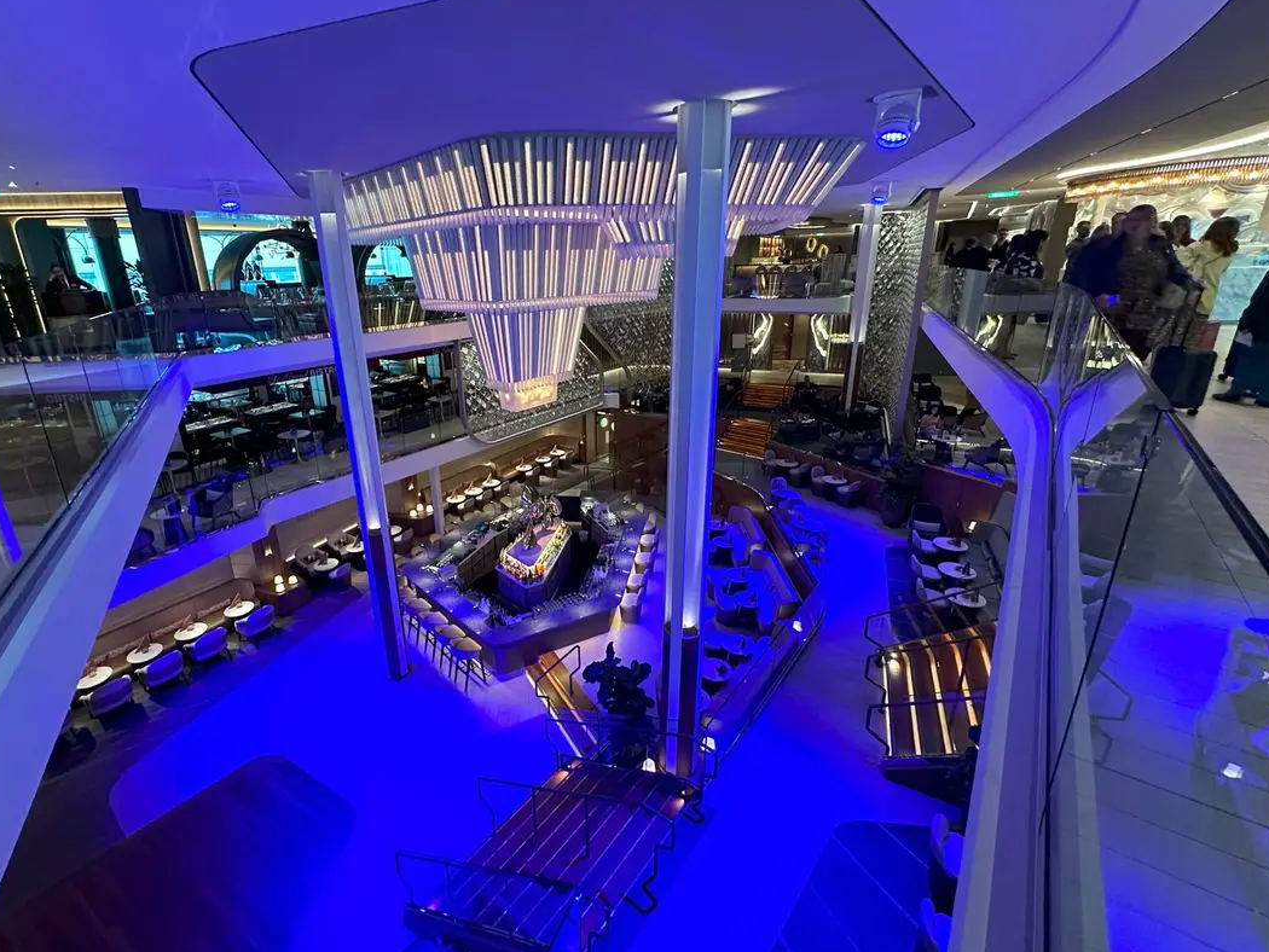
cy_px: 454
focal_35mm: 16
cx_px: 560
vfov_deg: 78.1
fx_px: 587
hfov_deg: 94.1
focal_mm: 2.22
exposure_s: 1/54
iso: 500
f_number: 2.2
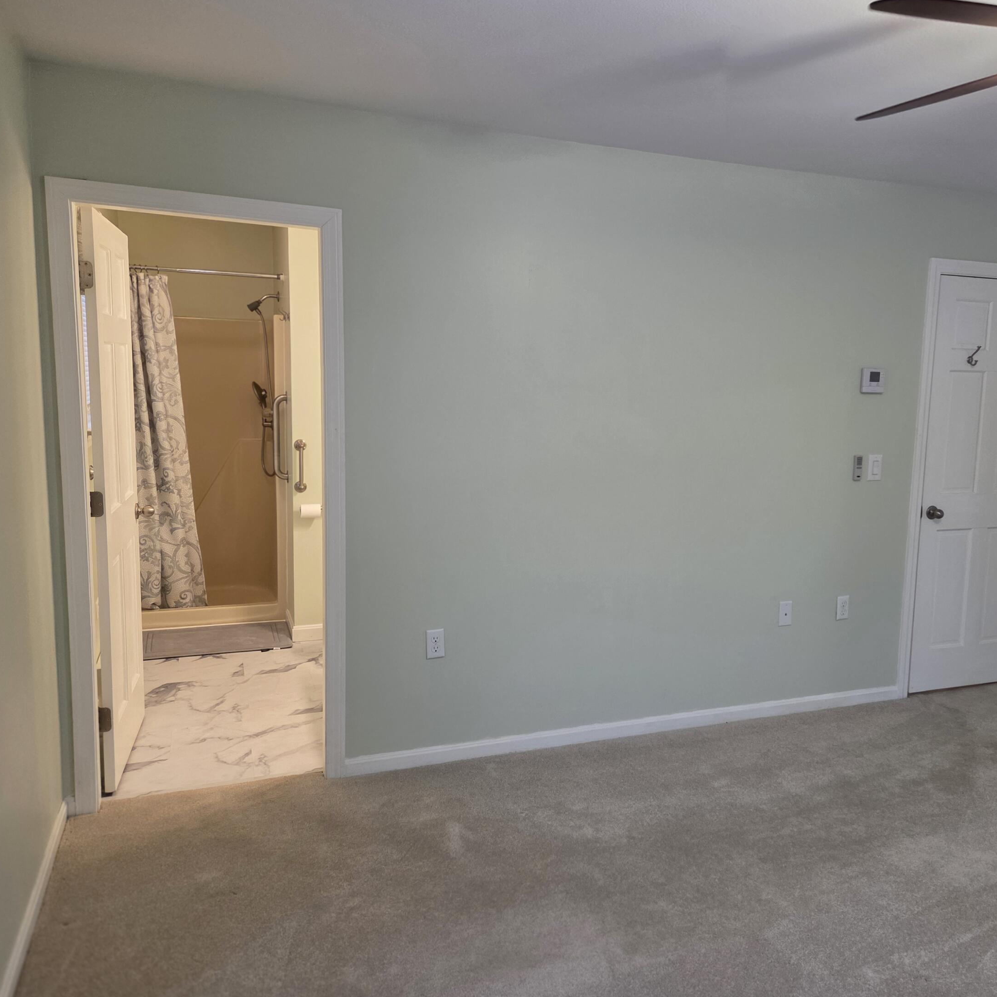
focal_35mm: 28
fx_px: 912
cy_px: 504
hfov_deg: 56.8
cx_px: 604
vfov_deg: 57.3
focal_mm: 5.4
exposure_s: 1/120
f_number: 1.8
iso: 250
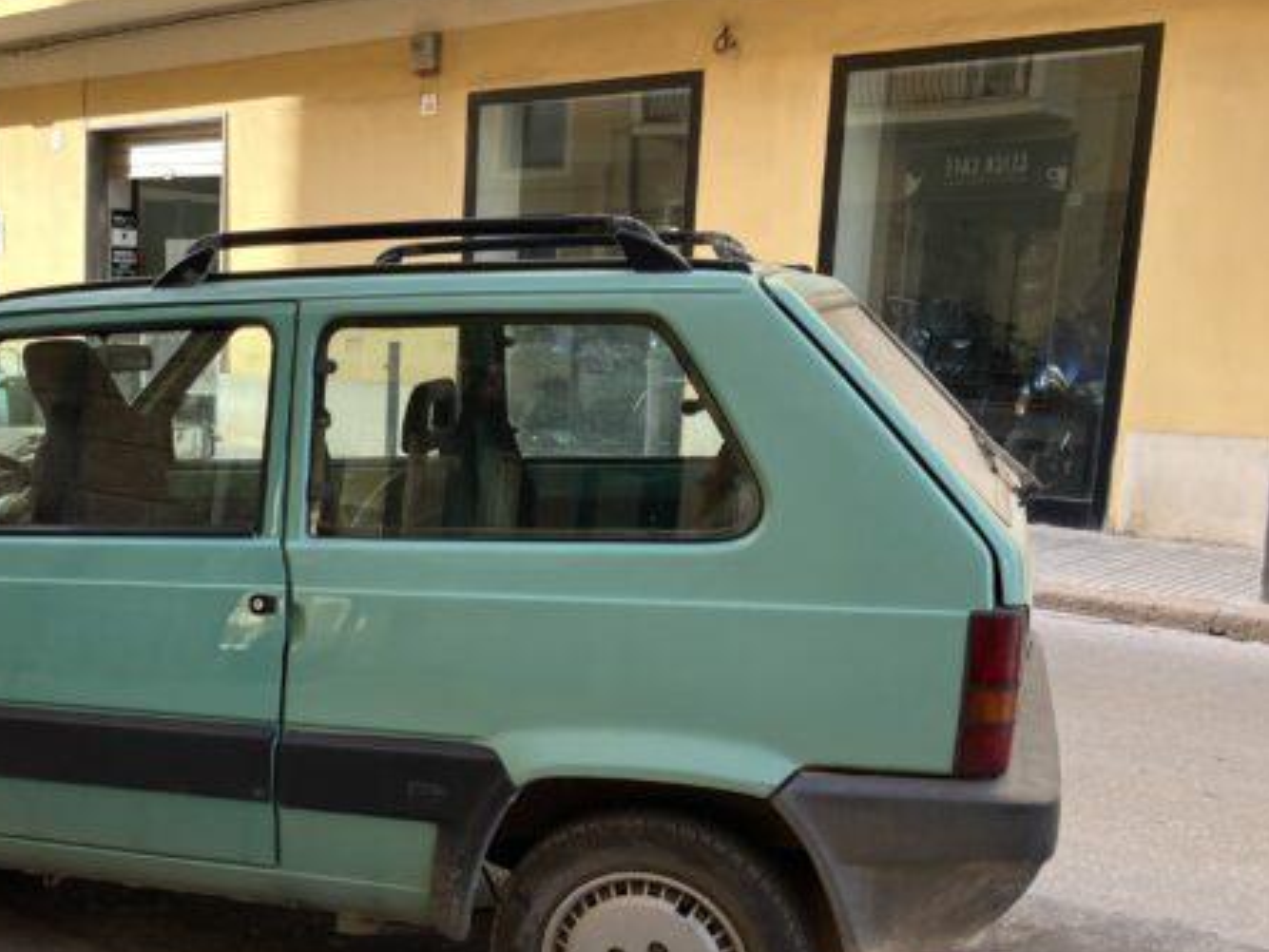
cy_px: 591
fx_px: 1613
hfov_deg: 41.3
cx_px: 277
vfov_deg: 32.7
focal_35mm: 44
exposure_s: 1/186
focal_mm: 3.99
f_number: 1.8
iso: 32
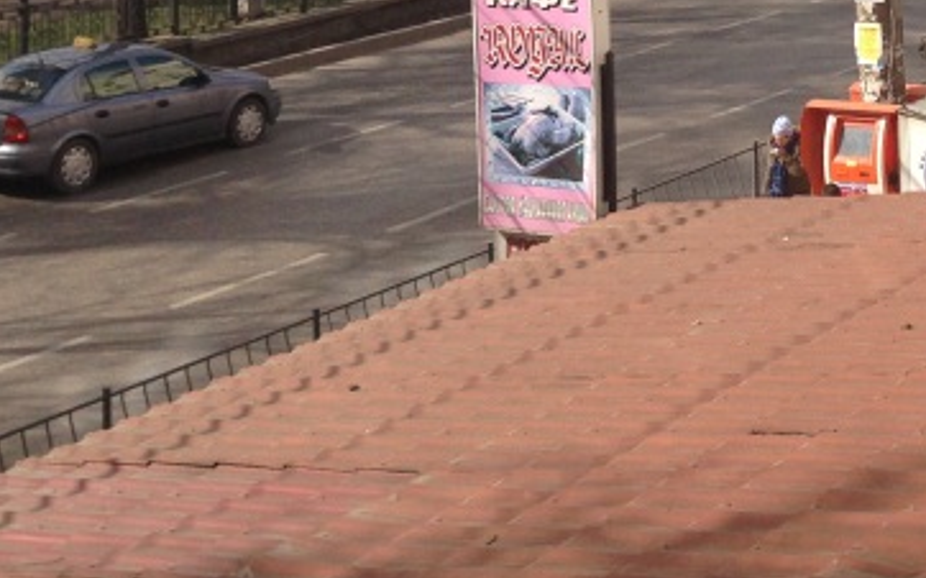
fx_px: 2498
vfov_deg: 12.4
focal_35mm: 99
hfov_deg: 20.6
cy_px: -345
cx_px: 811
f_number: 2.4
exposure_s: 1/1748
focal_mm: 4.13
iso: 50
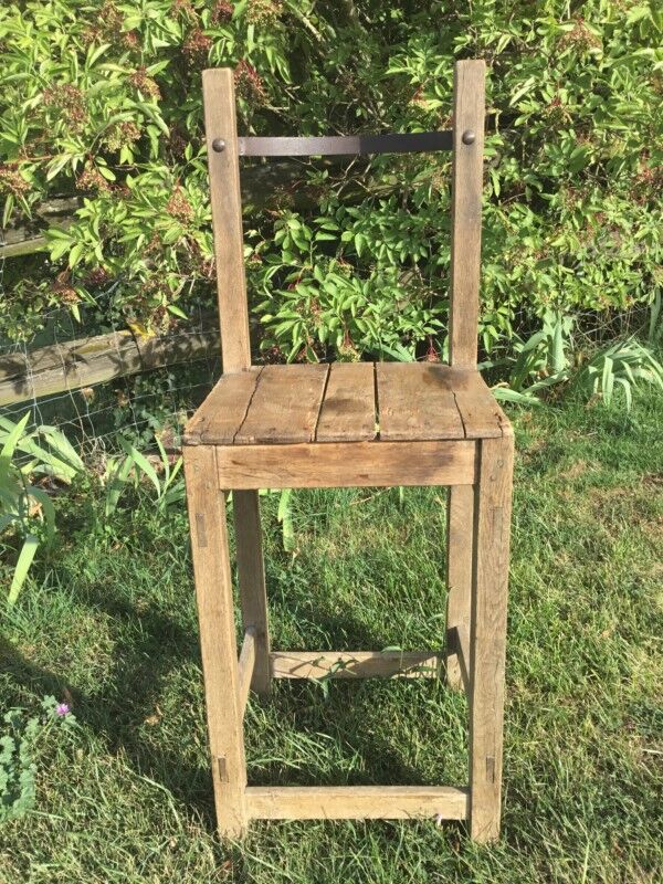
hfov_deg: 45.4
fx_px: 792
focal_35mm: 31
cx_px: 332
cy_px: 442
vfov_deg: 58.4
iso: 25
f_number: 2.4
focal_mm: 3.3
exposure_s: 1/394
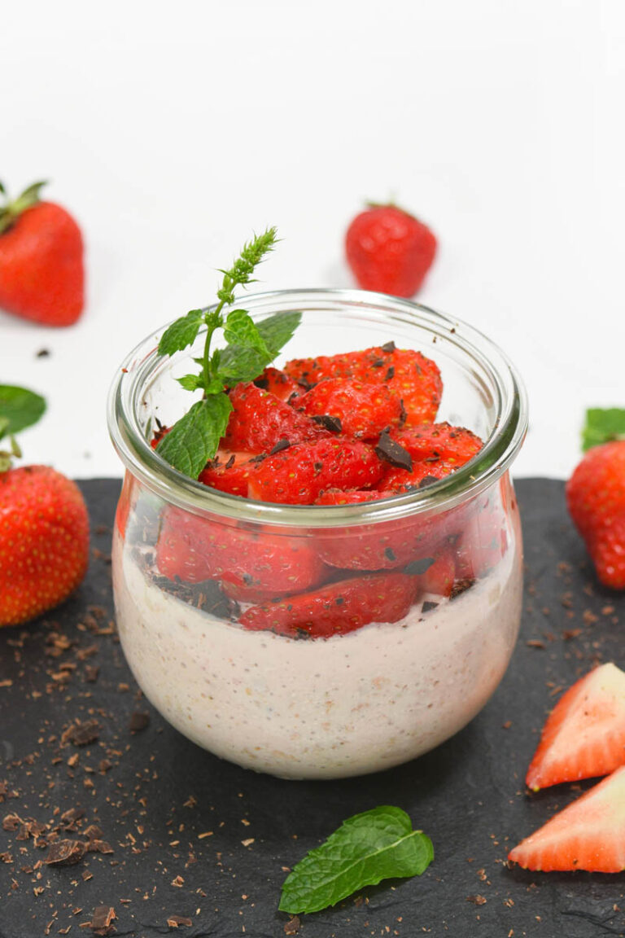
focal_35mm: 72
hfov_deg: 18.9
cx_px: 312
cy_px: 469
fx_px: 1875
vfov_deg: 28.1
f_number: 5.3
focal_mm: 48
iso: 500
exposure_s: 1/40
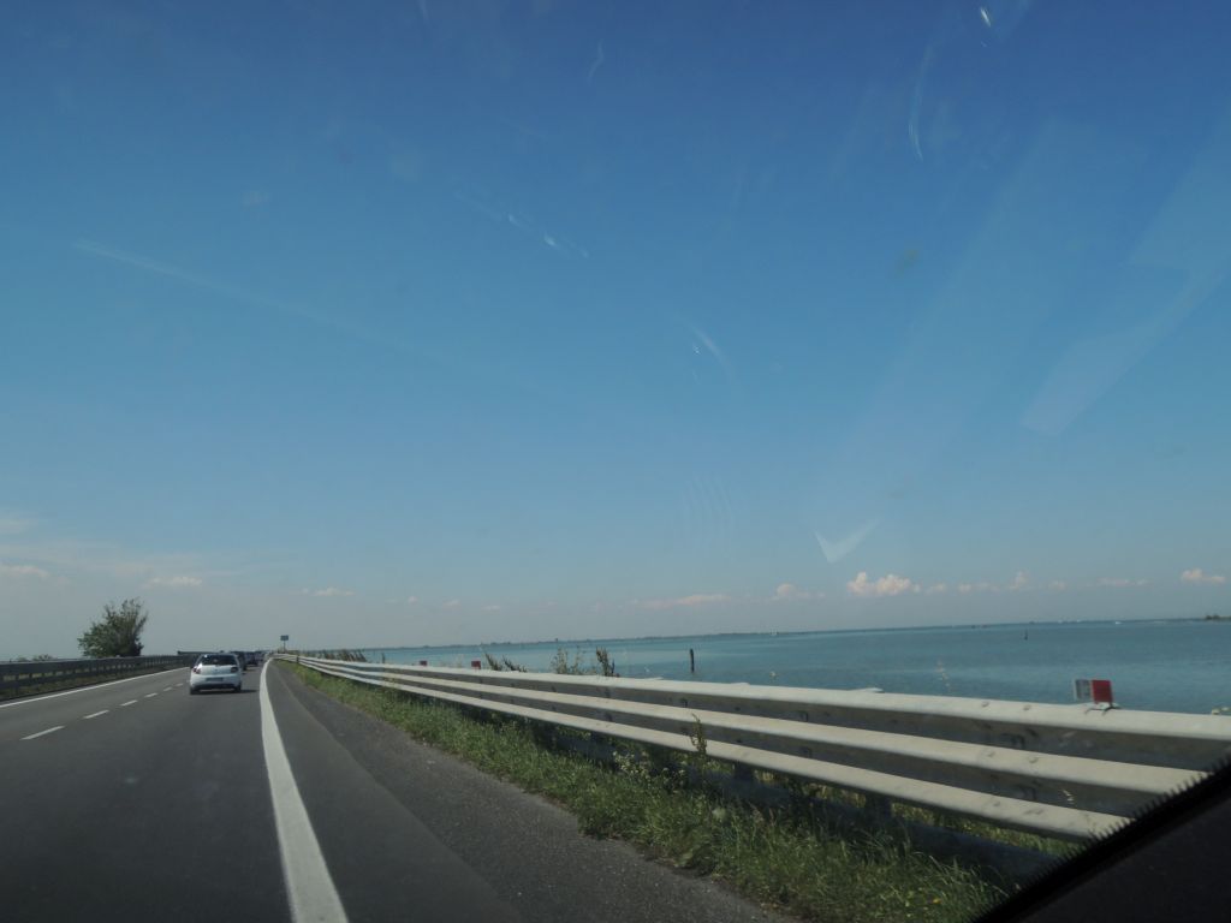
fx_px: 853
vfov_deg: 56.8
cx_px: 616
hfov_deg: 71.6
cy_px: 462
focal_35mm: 24
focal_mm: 4.3
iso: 100
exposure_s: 1/1250
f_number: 3.5
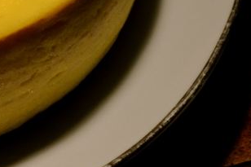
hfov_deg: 5.9
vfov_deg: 4.0
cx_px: -130
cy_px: -51
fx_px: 2391
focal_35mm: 343
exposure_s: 1/60
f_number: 5.6
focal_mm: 55
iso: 640
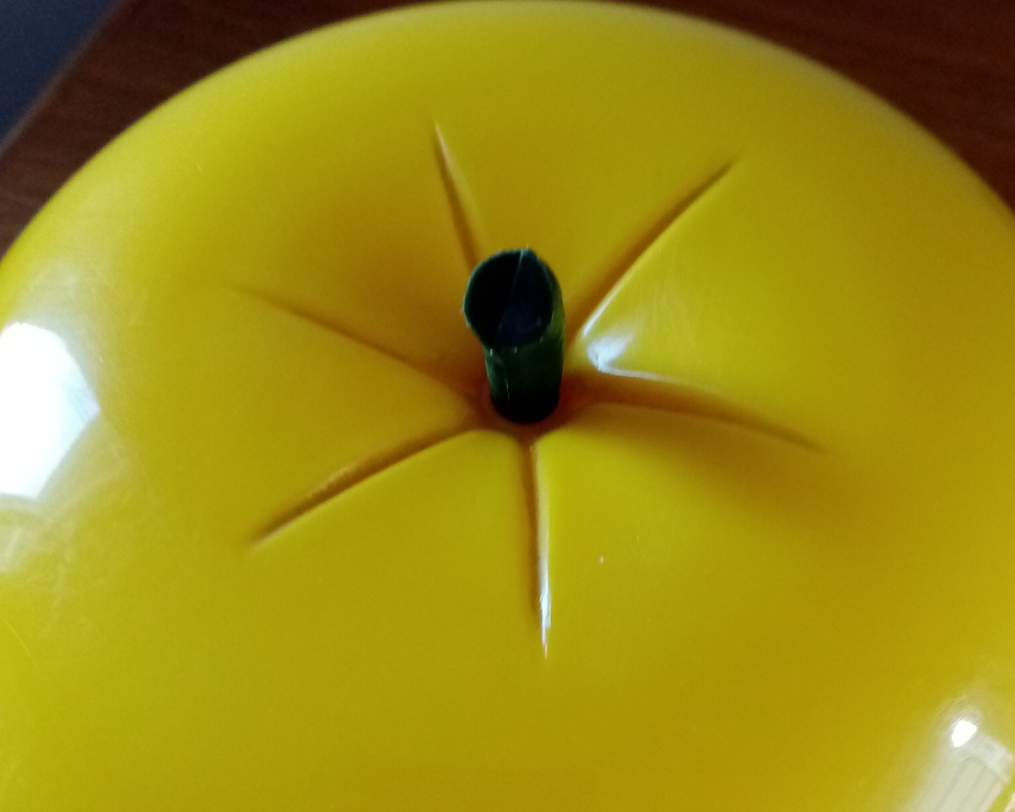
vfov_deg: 35.7
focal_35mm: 42
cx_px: 567
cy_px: 422
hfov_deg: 43.8
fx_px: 1262
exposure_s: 1/33.3
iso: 289
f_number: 1.8
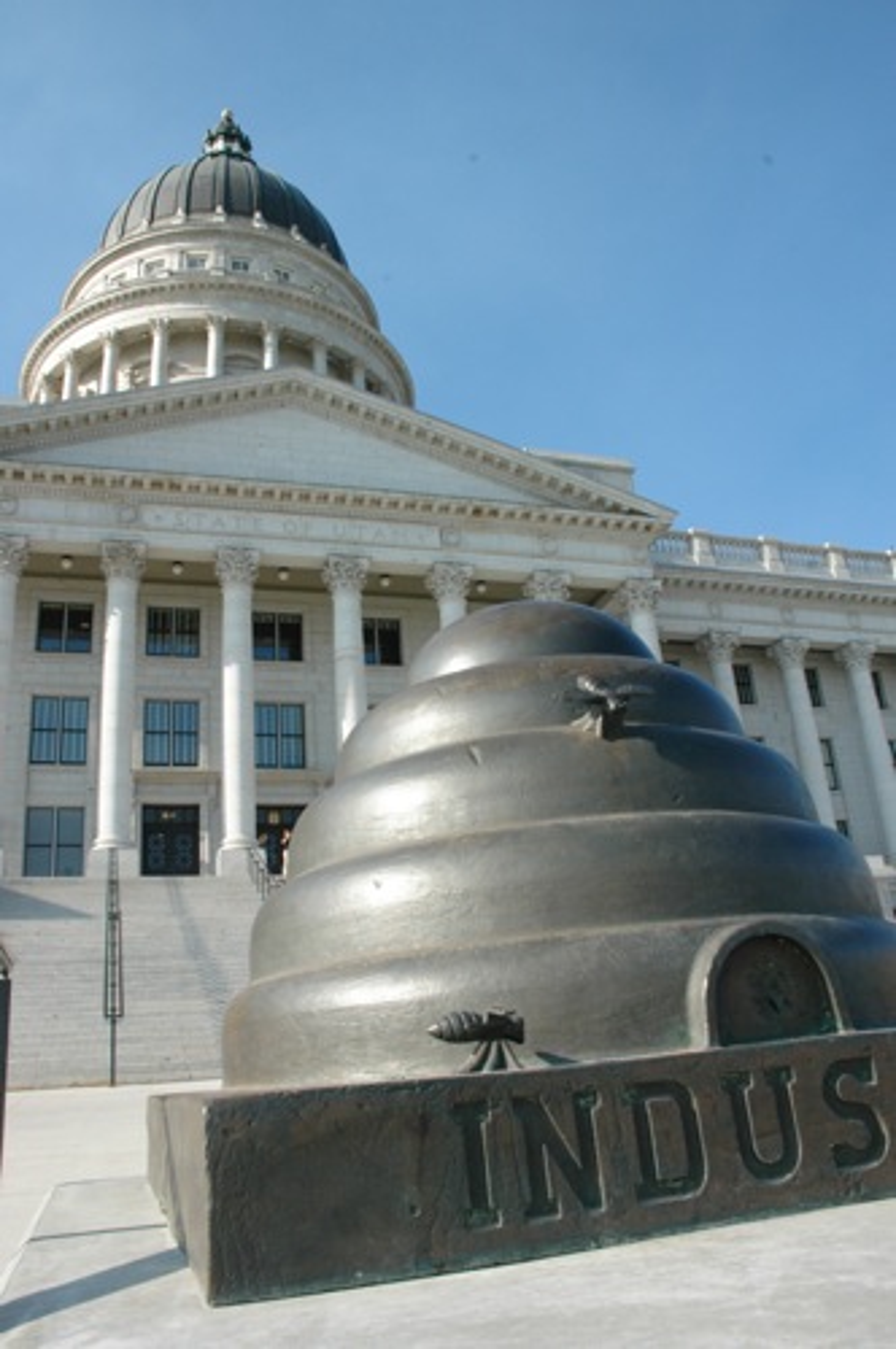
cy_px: 674
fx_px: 1011
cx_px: 448
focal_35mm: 27
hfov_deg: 47.8
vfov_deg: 67.4
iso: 200
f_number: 11
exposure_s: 1/160
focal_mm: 18
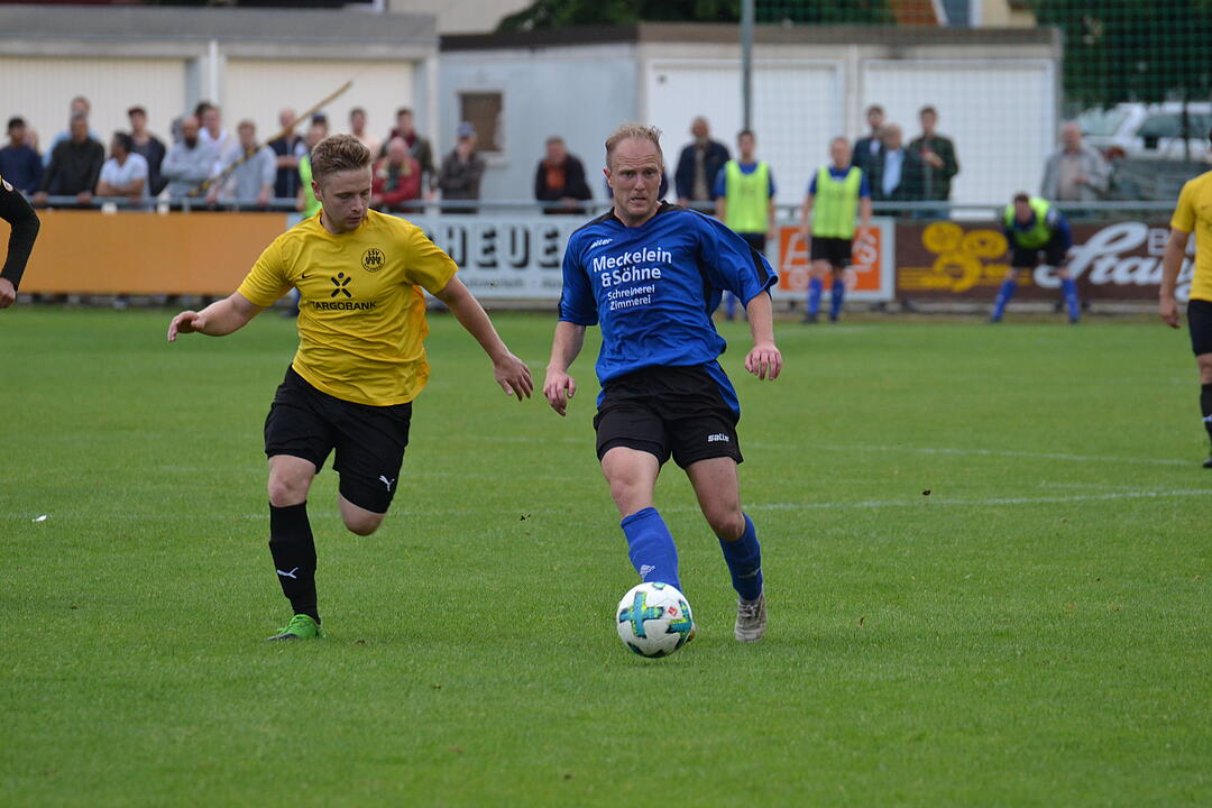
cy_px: 404
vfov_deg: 3.8
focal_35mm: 360
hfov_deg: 5.7
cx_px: 606
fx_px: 12119
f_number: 5.6
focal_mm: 240
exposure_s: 1/500
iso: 900
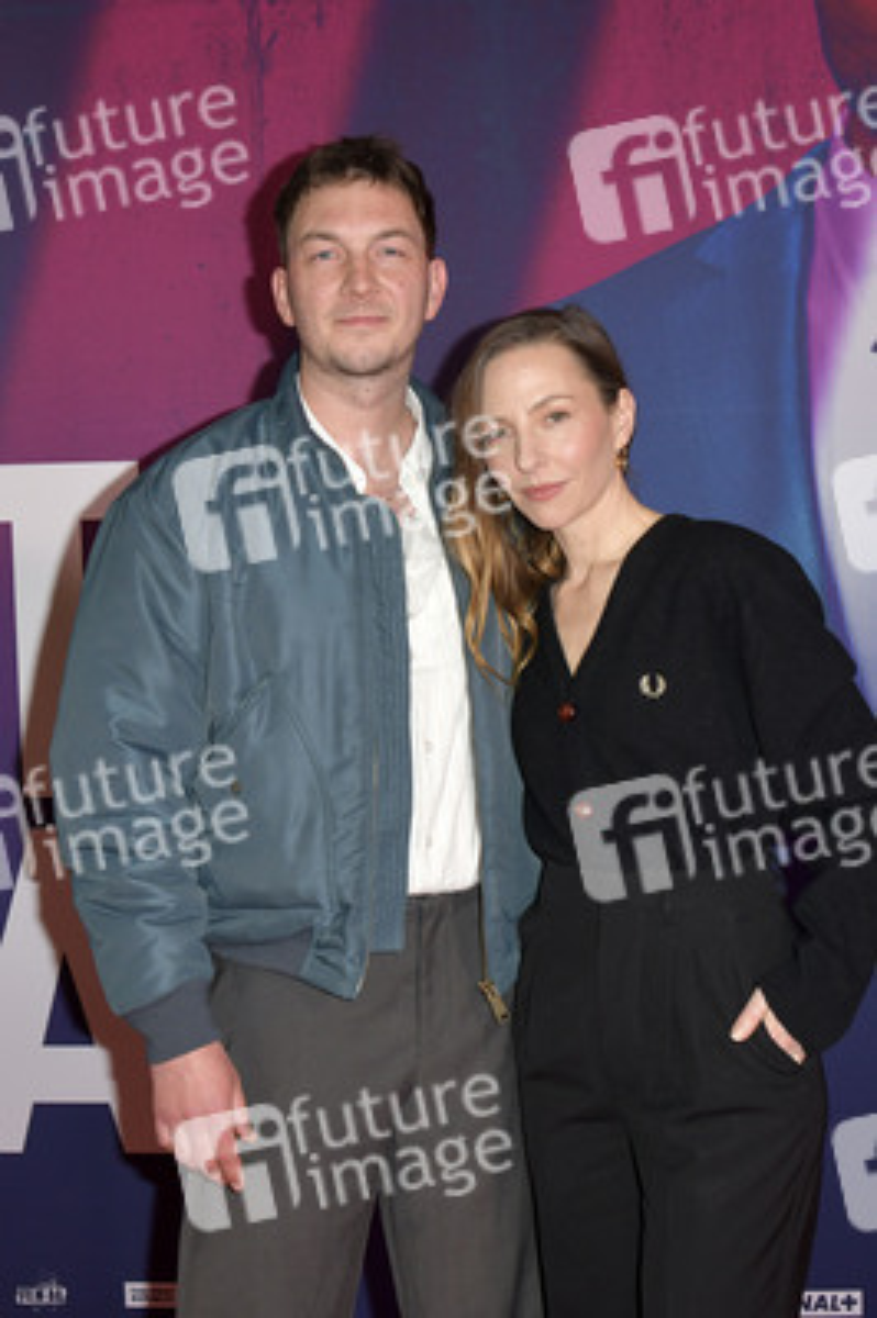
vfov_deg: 50.7
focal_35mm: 38
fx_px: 1391
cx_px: 438
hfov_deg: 35.0
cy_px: 659
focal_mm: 38
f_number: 5.6
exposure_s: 1/200
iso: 800
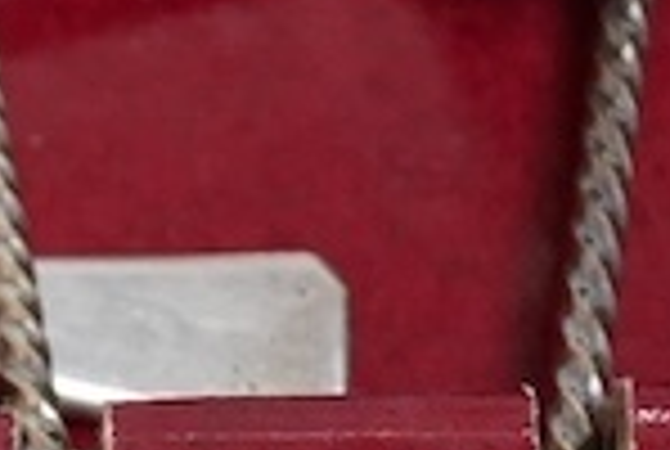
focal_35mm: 339
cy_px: 616
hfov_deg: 6.0
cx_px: -438
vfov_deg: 4.1
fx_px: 6322
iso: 2500
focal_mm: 30
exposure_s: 1/400
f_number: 5
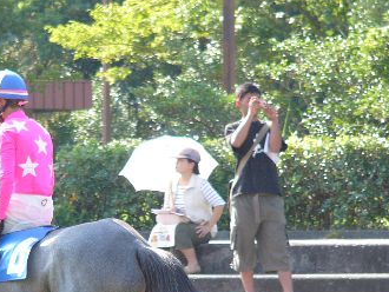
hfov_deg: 4.8
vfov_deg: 3.6
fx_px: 4622
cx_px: 97
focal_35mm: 411
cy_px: 272
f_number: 4
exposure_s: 1/125
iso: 50
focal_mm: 35.3
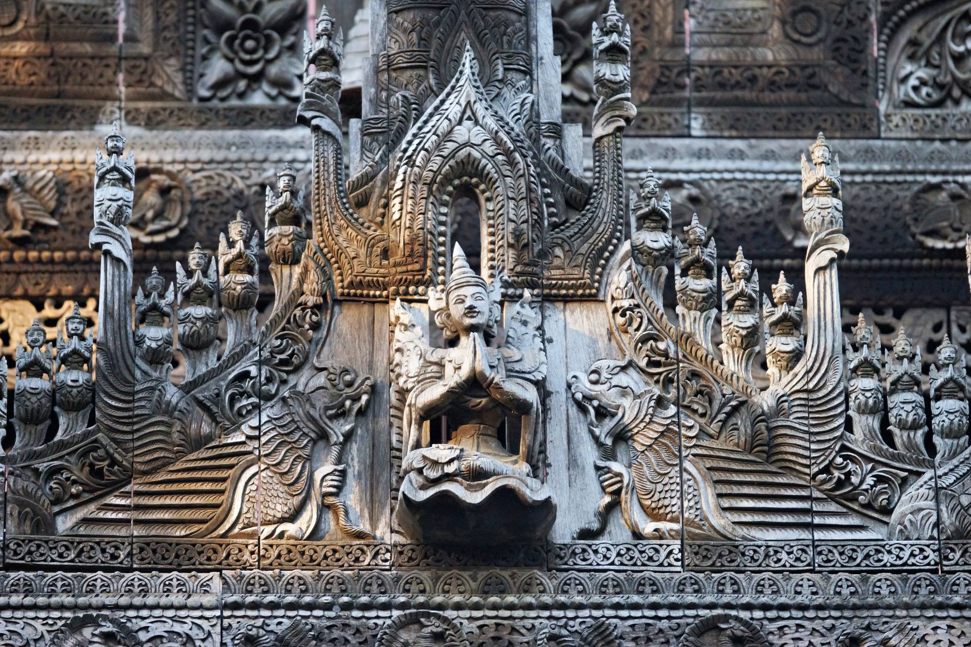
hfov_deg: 8.2
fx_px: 6743
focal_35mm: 250
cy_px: 324
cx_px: 486
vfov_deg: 5.5
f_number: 5.6
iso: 1600
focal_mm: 250
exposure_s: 1/200
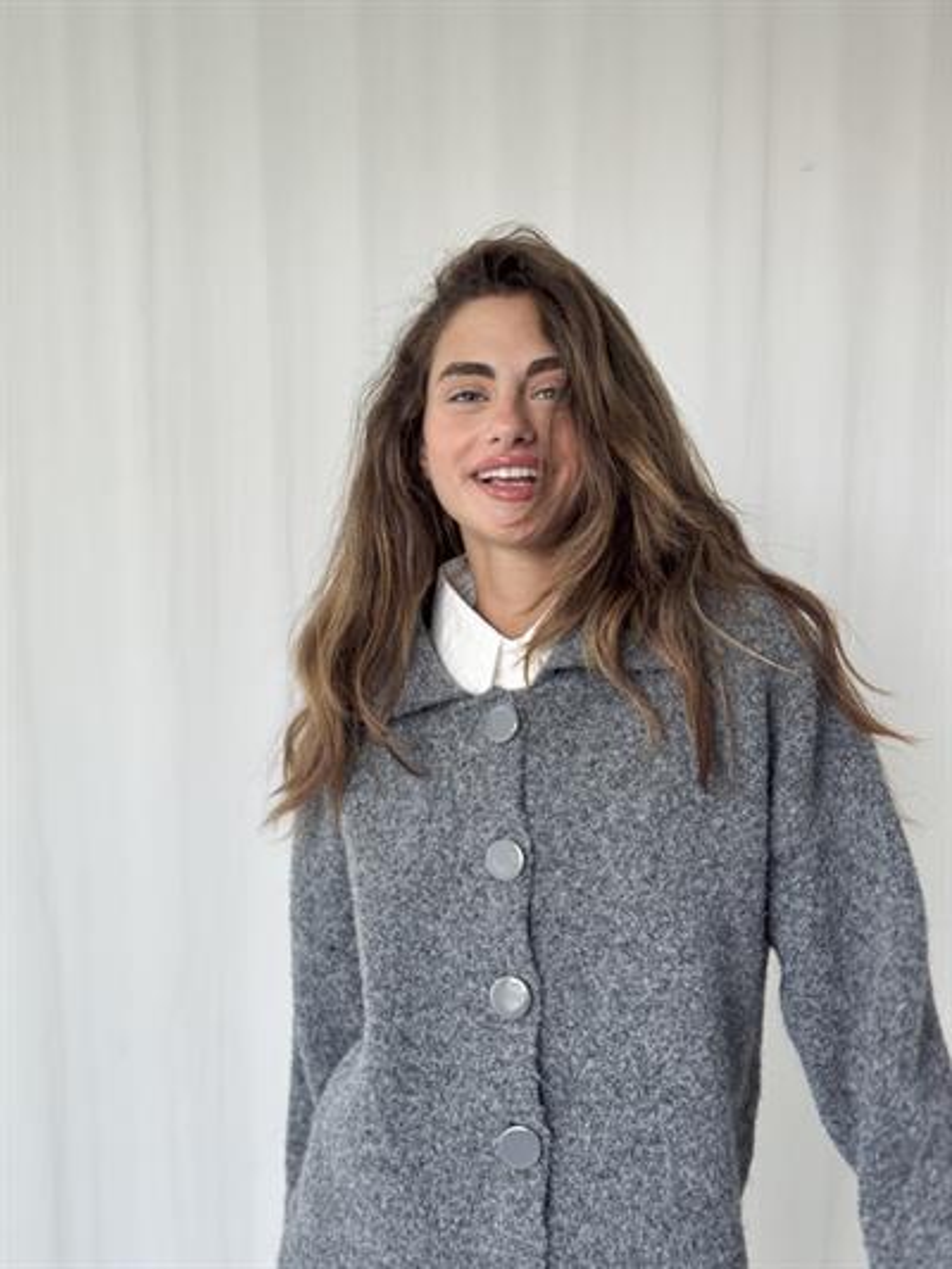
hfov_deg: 30.3
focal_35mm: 48
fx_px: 1759
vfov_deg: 39.6
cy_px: 634
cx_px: 476
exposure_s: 1/99
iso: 100
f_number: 1.78
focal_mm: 6.76
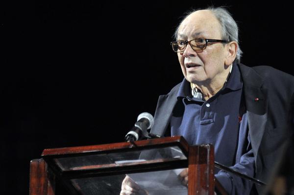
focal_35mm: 300
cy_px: 98
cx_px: 147
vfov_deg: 4.6
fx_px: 2448
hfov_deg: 6.9
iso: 800
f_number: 2.8
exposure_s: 1/90
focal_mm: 200
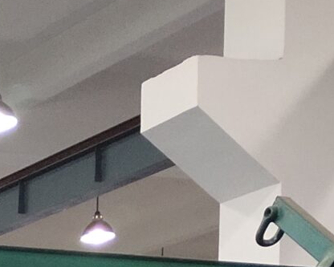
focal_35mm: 174
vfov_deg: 8.1
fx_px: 1720
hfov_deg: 9.5
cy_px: 681
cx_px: -549
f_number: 1.8
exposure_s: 1/50
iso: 405
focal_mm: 4.27
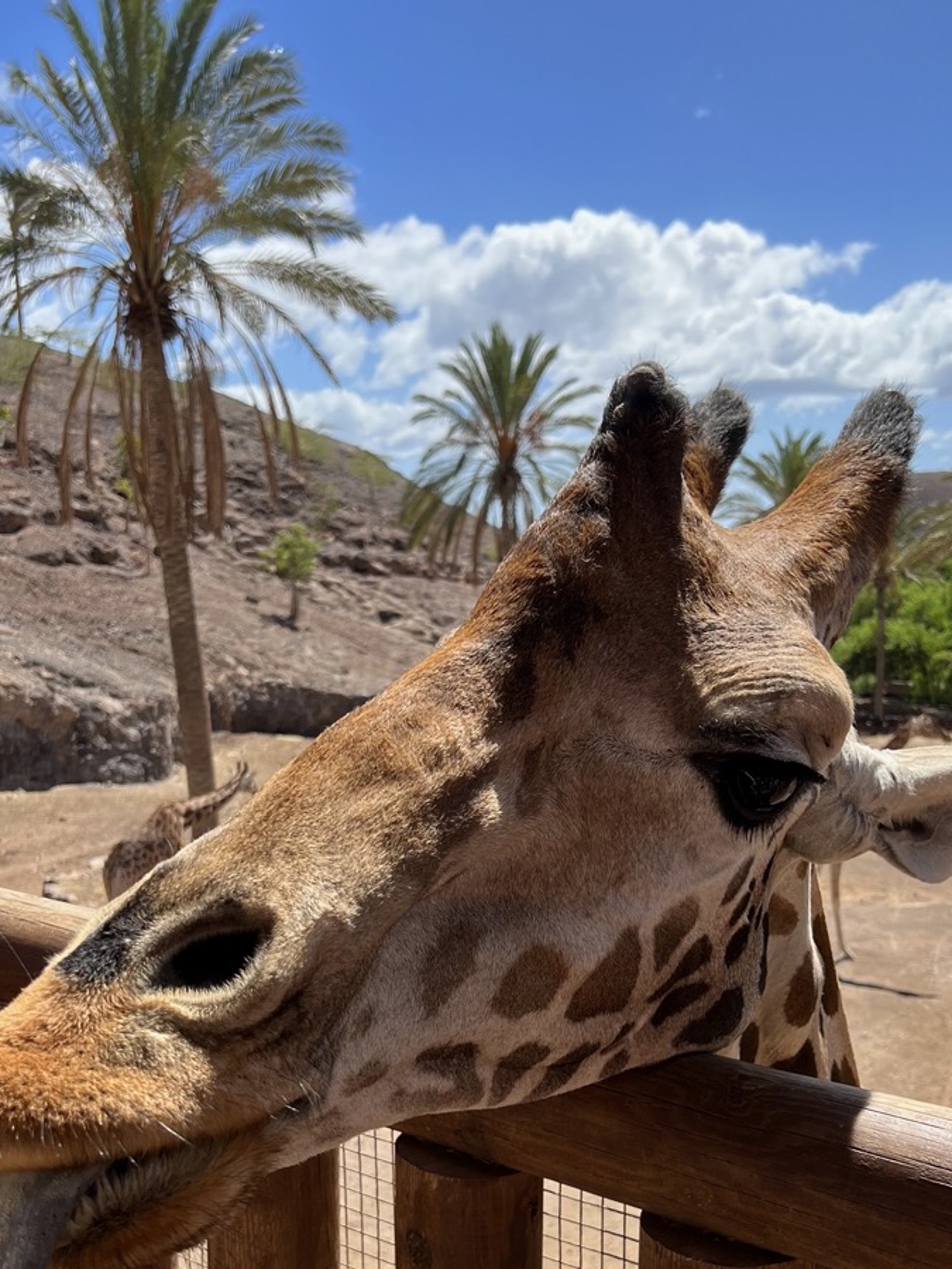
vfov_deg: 49.3
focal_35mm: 37
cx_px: 501
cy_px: 837
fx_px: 1356
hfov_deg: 38.7
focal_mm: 5.7
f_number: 1.5
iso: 50
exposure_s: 1/3571
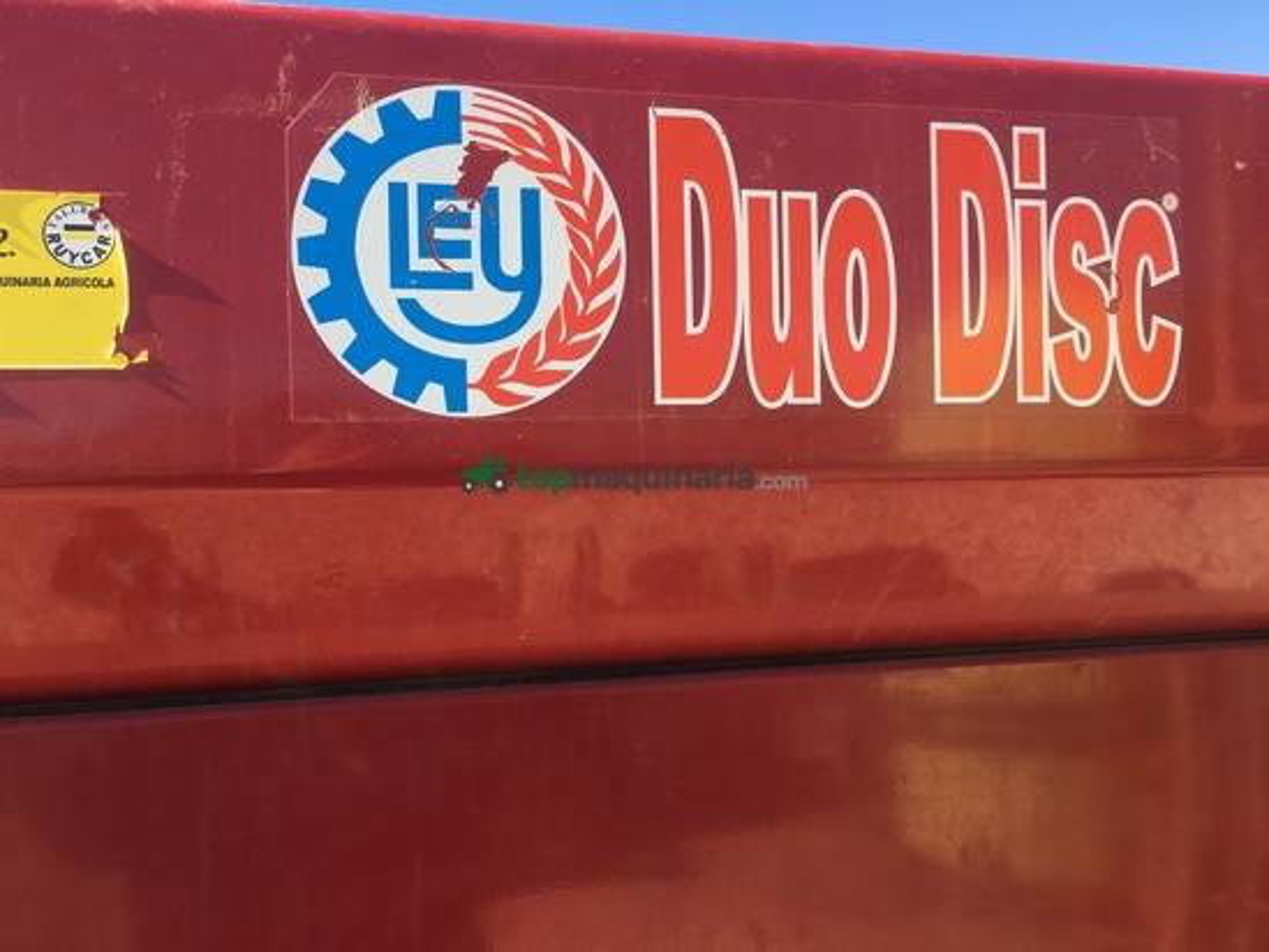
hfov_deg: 61.6
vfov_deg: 48.2
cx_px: 634
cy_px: 476
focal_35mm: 29
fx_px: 1063
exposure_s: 1/530
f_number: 2.2
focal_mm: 4.15
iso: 25
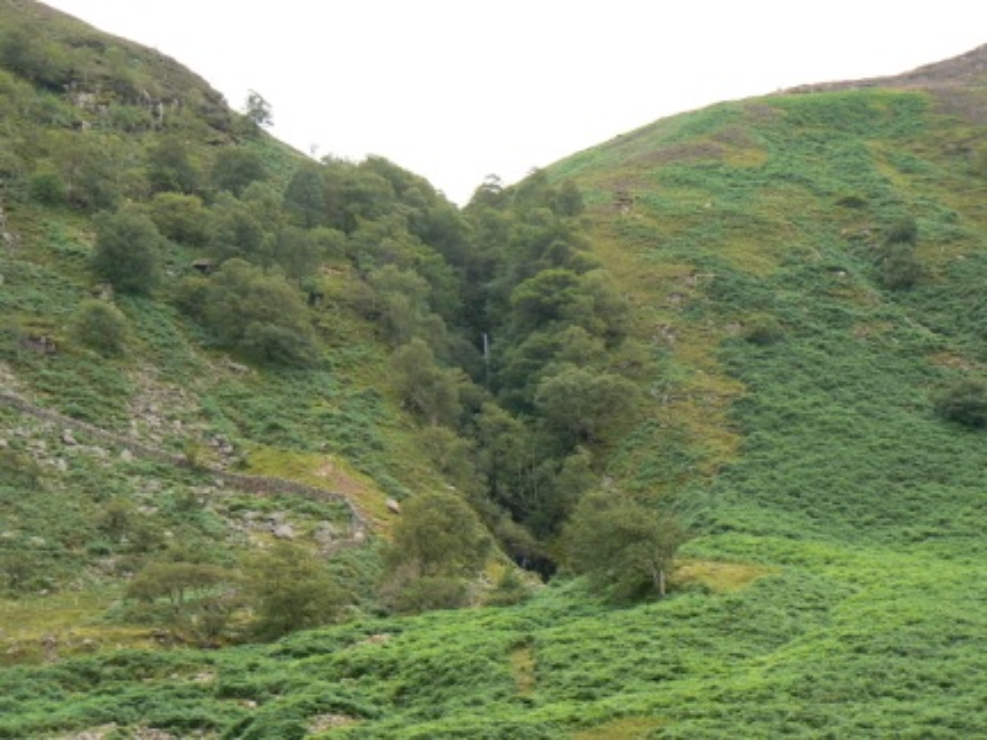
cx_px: 494
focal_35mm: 87
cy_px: 370
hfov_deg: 22.5
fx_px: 2481
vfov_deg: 17.0
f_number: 4.5
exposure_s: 1/100
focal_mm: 14.5
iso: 80
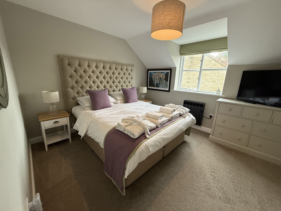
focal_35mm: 14
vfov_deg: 85.7
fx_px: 114
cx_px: 140
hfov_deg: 102.1
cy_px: 106
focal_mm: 2.22
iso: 250
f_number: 2.2
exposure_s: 1/99
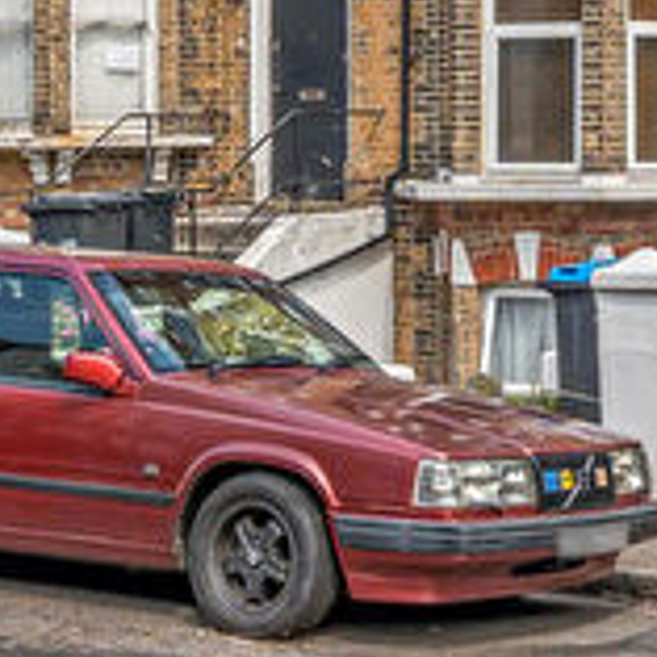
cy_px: -308
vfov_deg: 16.7
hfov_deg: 17.7
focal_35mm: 95
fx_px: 2040
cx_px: 711
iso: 400
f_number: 8
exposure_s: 1/640
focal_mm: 17
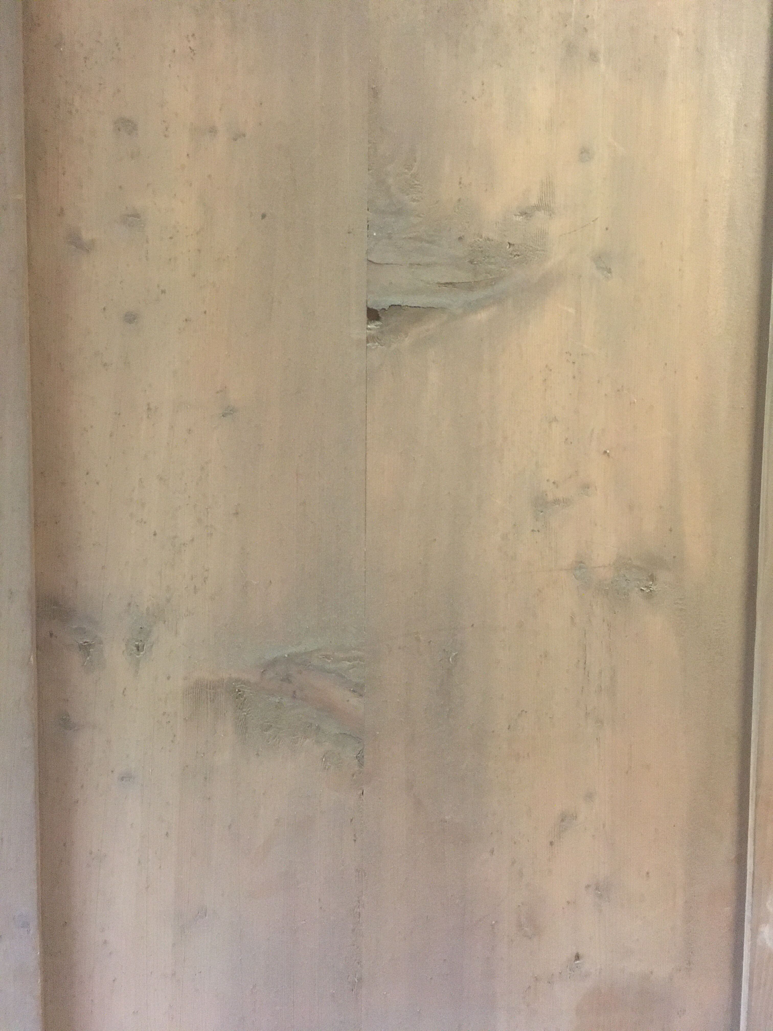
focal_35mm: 29
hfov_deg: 48.2
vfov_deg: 61.7
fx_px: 863
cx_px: 386
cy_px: 516
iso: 320
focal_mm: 4.15
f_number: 2.2
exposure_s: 1/17
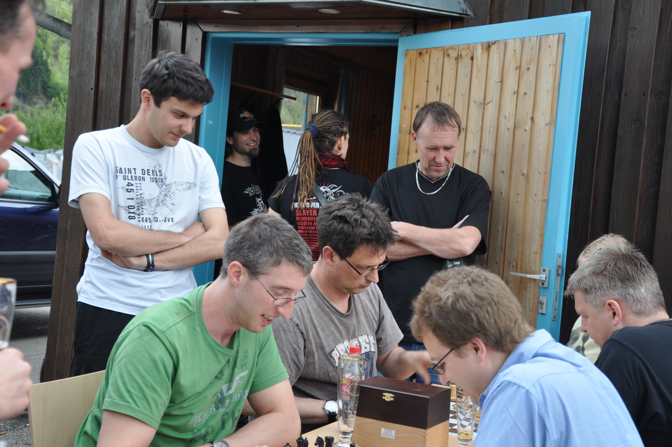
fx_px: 1063
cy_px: 224
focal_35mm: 57
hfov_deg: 35.1
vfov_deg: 23.7
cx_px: 336
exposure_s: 1/80
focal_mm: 38
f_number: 4.5
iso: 400
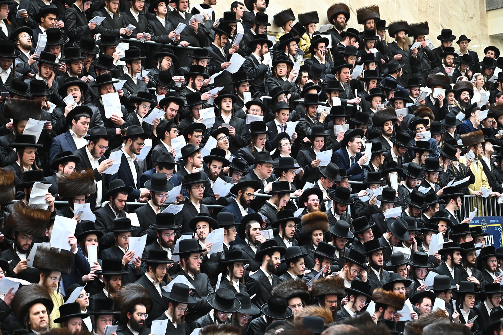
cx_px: 252
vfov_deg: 13.9
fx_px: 1369
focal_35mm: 98
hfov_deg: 20.8
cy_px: 168
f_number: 4
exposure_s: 1/250
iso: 2000
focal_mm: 98
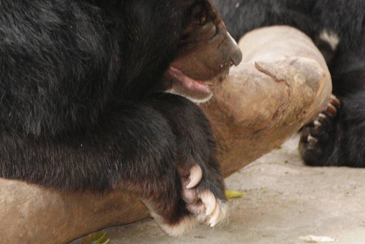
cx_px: 99
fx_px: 4476
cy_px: 65
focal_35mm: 441
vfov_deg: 3.1
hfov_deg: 4.7
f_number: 4.5
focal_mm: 150
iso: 400
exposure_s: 1/60
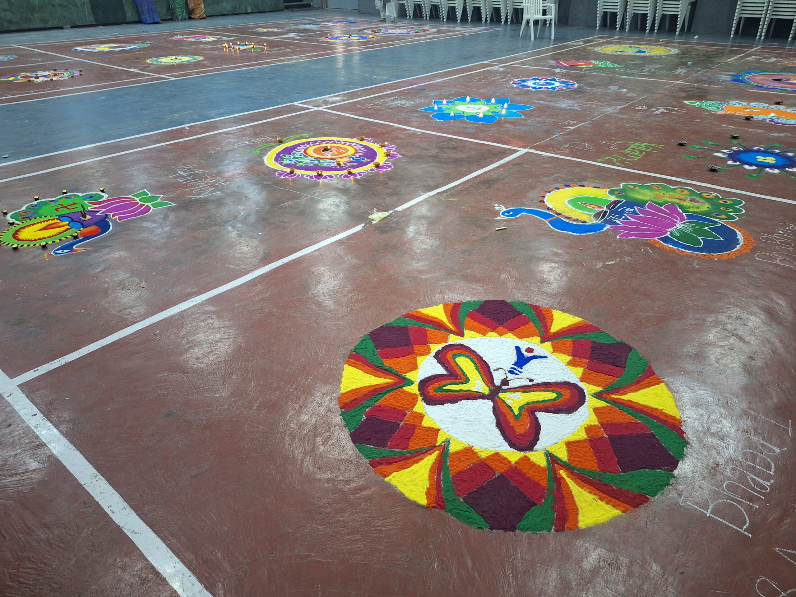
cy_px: 298
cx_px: 398
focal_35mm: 23
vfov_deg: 58.9
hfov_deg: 73.9
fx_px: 529
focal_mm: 5.54
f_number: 1.8
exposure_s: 1/25
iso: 320
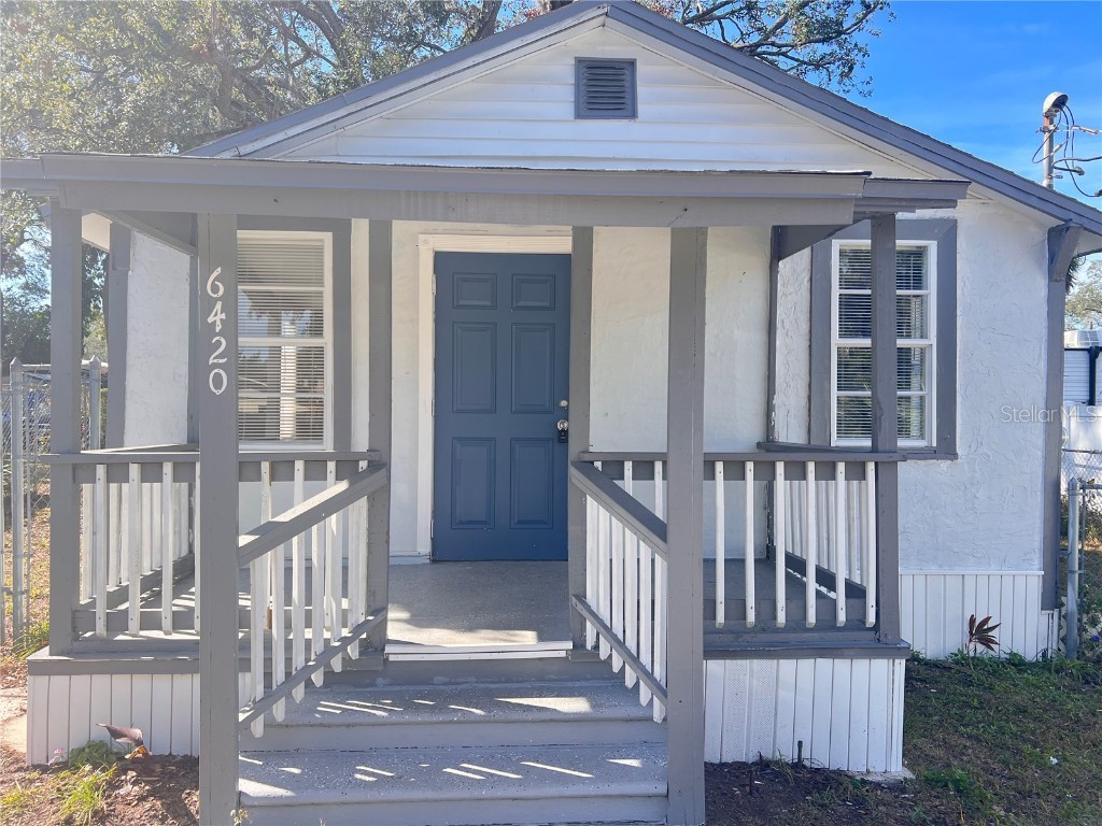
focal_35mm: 26
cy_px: 413
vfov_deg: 53.1
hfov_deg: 67.3
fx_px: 828
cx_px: 551
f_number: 1.5
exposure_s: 1/646
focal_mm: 5.7
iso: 50
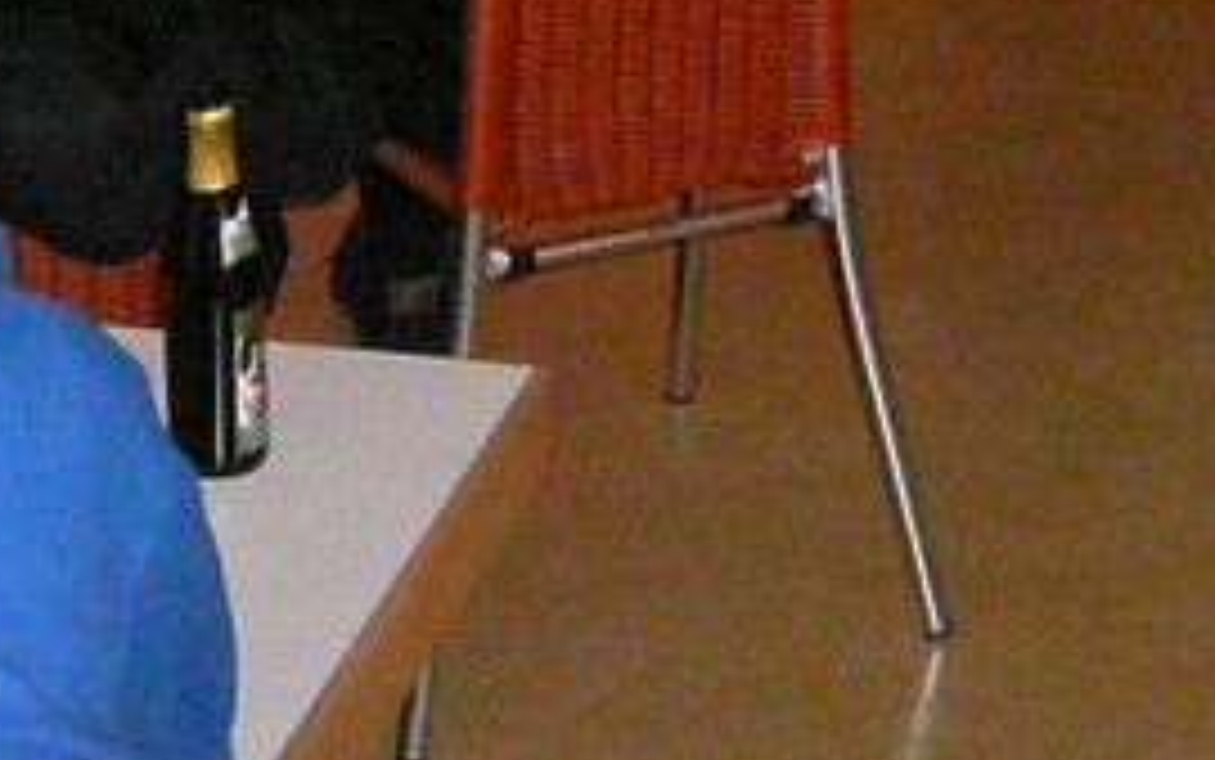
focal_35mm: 176
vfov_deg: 6.9
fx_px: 5830
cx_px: 720
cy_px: -1327
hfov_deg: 11.9
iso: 400
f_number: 2.8
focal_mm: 5.2
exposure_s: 1/30
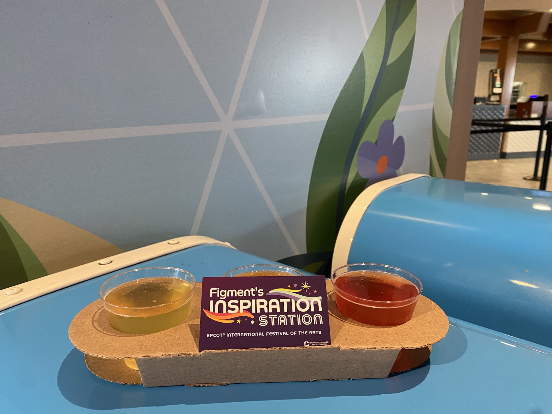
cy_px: 207
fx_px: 415
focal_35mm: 26
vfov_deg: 53.1
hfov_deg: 67.3
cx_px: 276
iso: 400
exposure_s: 1/60
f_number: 1.8
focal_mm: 4.25
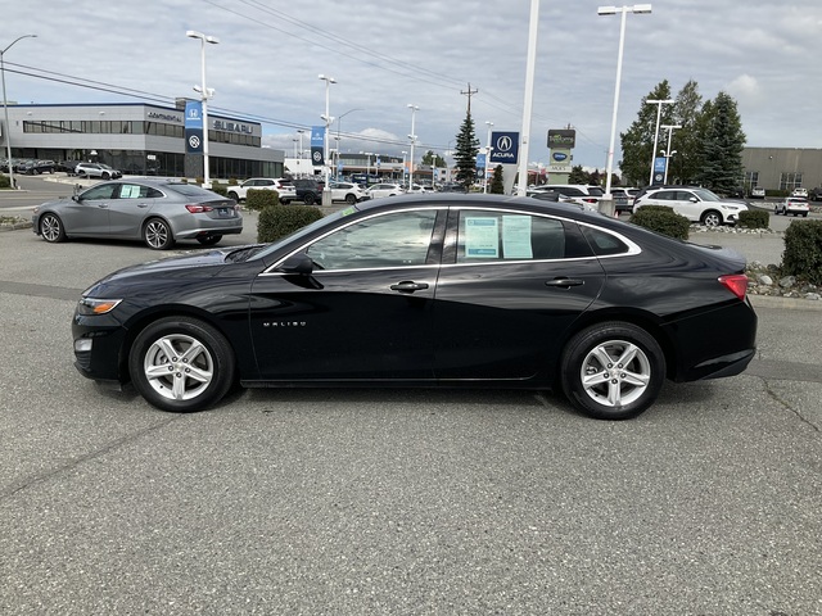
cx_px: 411
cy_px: 308
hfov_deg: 61.7
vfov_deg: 48.2
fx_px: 689
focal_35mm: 29
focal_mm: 3
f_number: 1.8
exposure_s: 1/1912
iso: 25
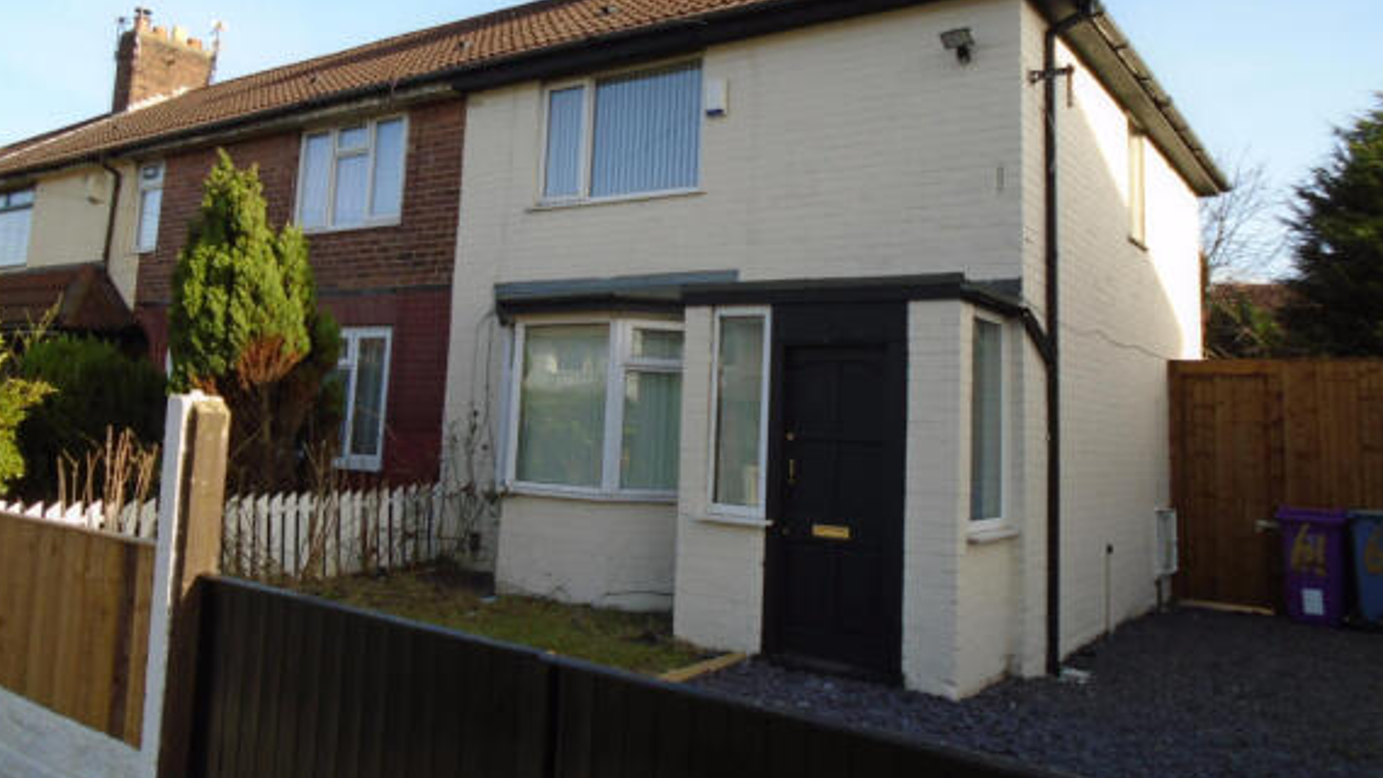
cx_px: 677
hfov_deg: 66.1
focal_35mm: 29
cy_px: 271
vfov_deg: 39.8
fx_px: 1063
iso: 100
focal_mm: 4.6
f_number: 3.2
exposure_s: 1/400
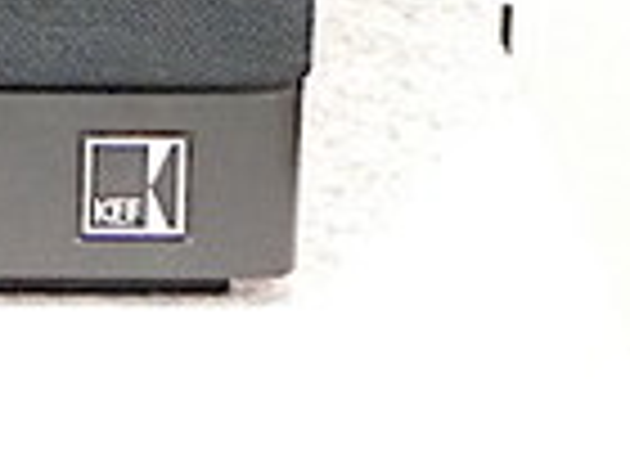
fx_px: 8754
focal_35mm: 481
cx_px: -1071
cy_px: -1092
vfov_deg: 3.0
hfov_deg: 4.0
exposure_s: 1/2.5
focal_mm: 12.5
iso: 400
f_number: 5.3
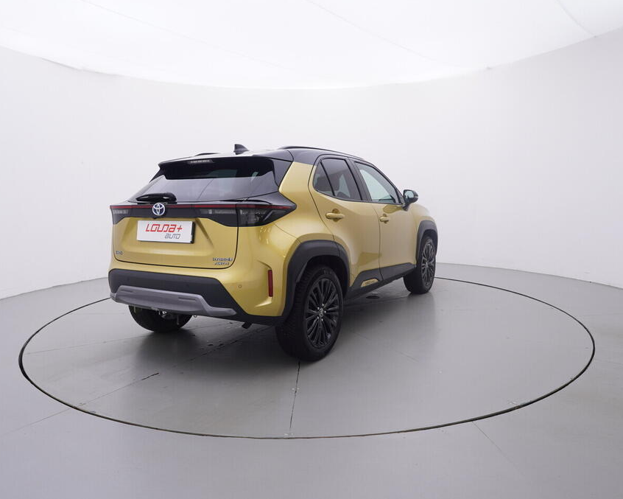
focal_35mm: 26
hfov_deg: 66.9
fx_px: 471
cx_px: 307
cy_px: 249
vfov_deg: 55.7
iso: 200
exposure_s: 1/80
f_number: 5
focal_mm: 15
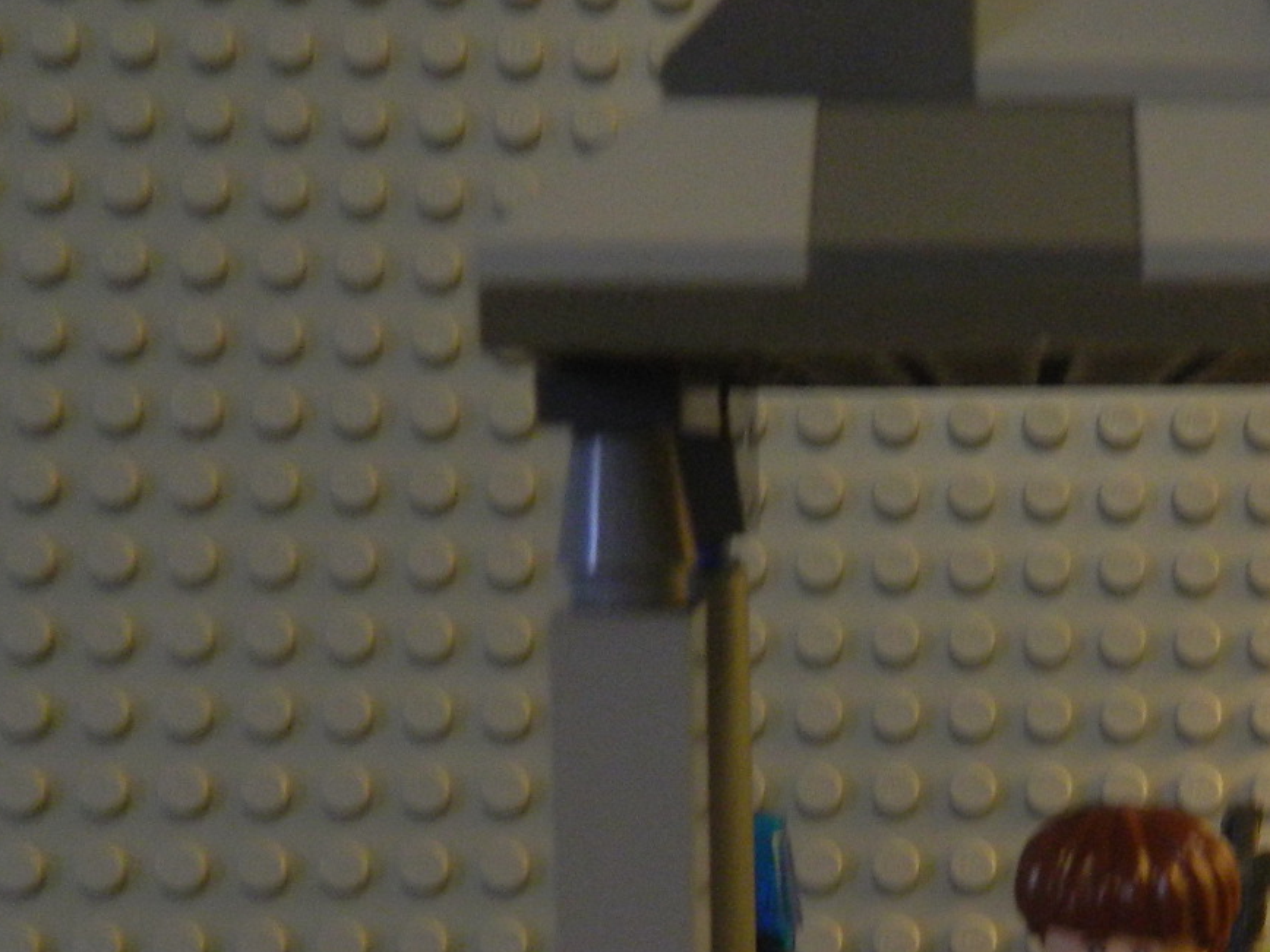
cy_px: 895
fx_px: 2165
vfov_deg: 24.0
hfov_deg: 31.2
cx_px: 1150
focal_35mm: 59
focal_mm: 4.5
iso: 250
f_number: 3.1
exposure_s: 1/30
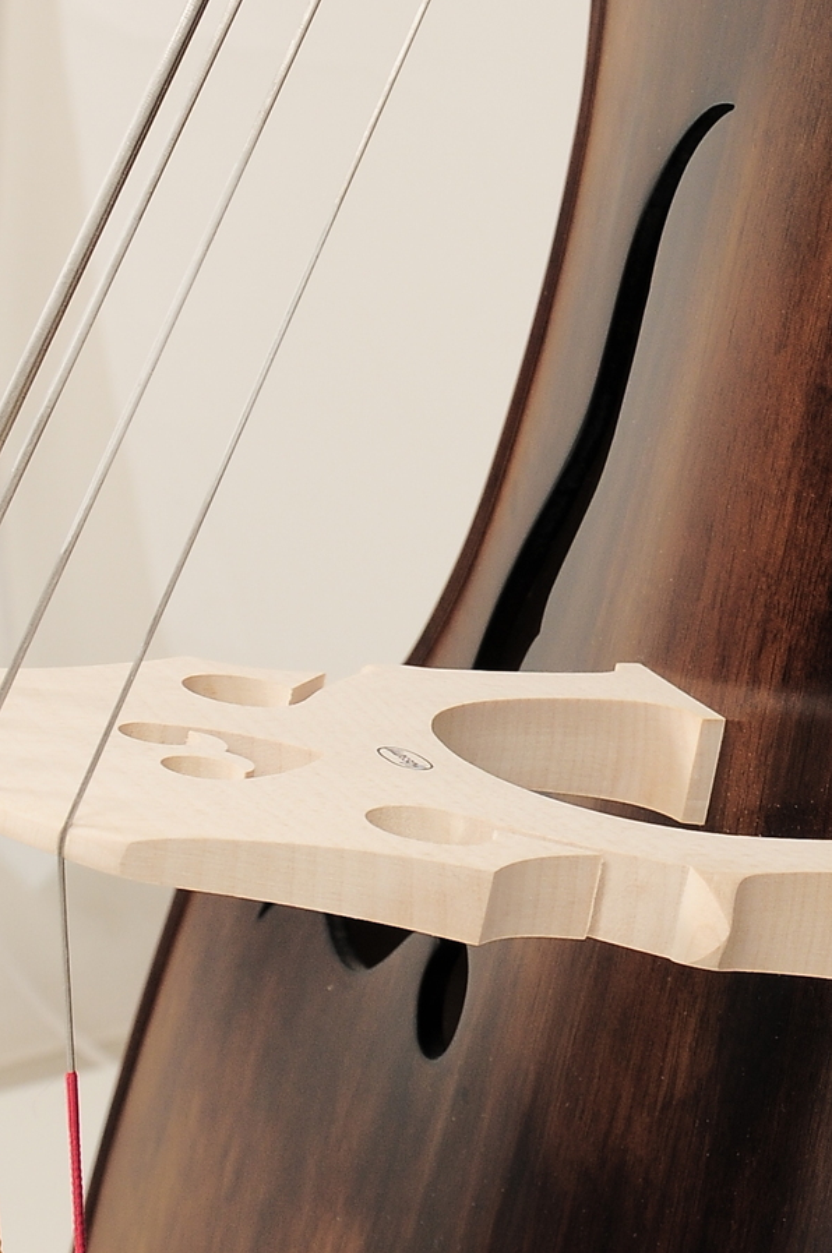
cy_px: 257
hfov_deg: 12.5
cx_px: 927
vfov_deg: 18.9
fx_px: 3736
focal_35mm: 107
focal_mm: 25
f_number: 7.1
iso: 200
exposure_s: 1/160
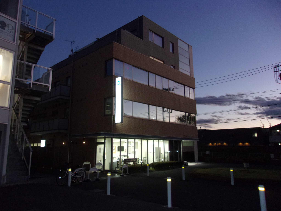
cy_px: 106
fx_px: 219
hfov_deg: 65.3
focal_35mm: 27
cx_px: 140
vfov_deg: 51.4
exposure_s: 1/34
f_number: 3
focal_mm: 4.9
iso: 320
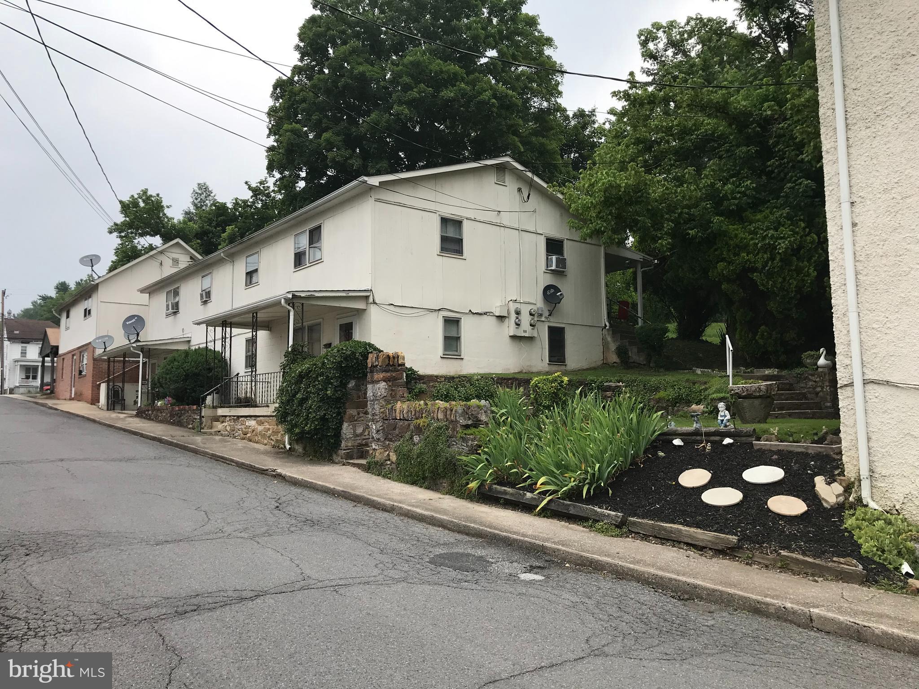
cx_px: 460
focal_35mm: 28
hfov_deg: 63.4
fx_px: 743
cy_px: 344
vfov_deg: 49.7
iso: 20
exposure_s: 1/1277
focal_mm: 3.99
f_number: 1.8
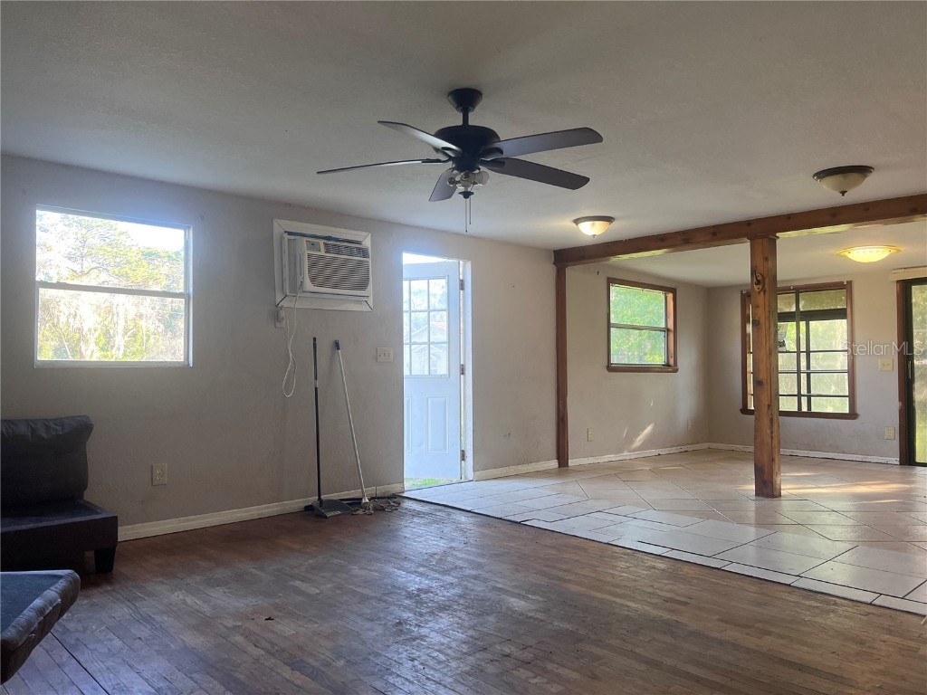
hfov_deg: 67.3
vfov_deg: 53.1
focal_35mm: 26
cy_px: 348
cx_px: 464
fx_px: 696
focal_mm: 5.7
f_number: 1.5
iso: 125
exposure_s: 1/121
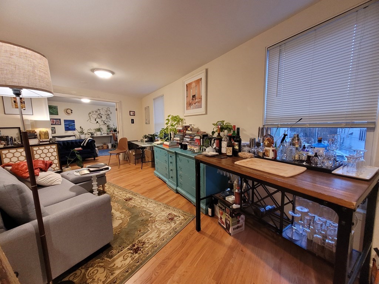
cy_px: 142
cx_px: 190
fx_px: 142
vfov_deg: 89.9
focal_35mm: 13
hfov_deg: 106.2
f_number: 2.2
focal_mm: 1.74
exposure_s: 1/40
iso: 320
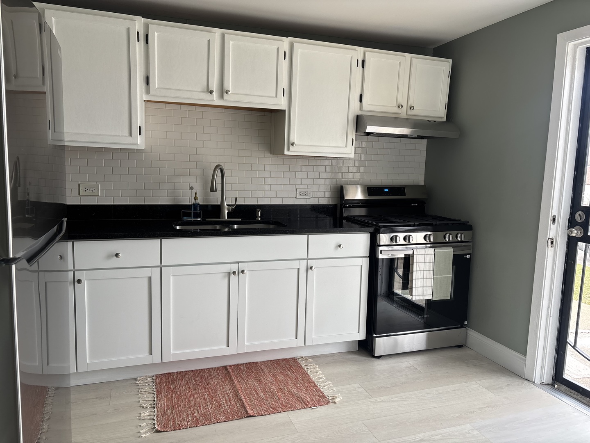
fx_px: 443
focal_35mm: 26
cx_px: 295
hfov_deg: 67.3
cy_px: 222
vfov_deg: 53.1
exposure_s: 1/121
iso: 50
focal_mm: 5.96
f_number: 1.6
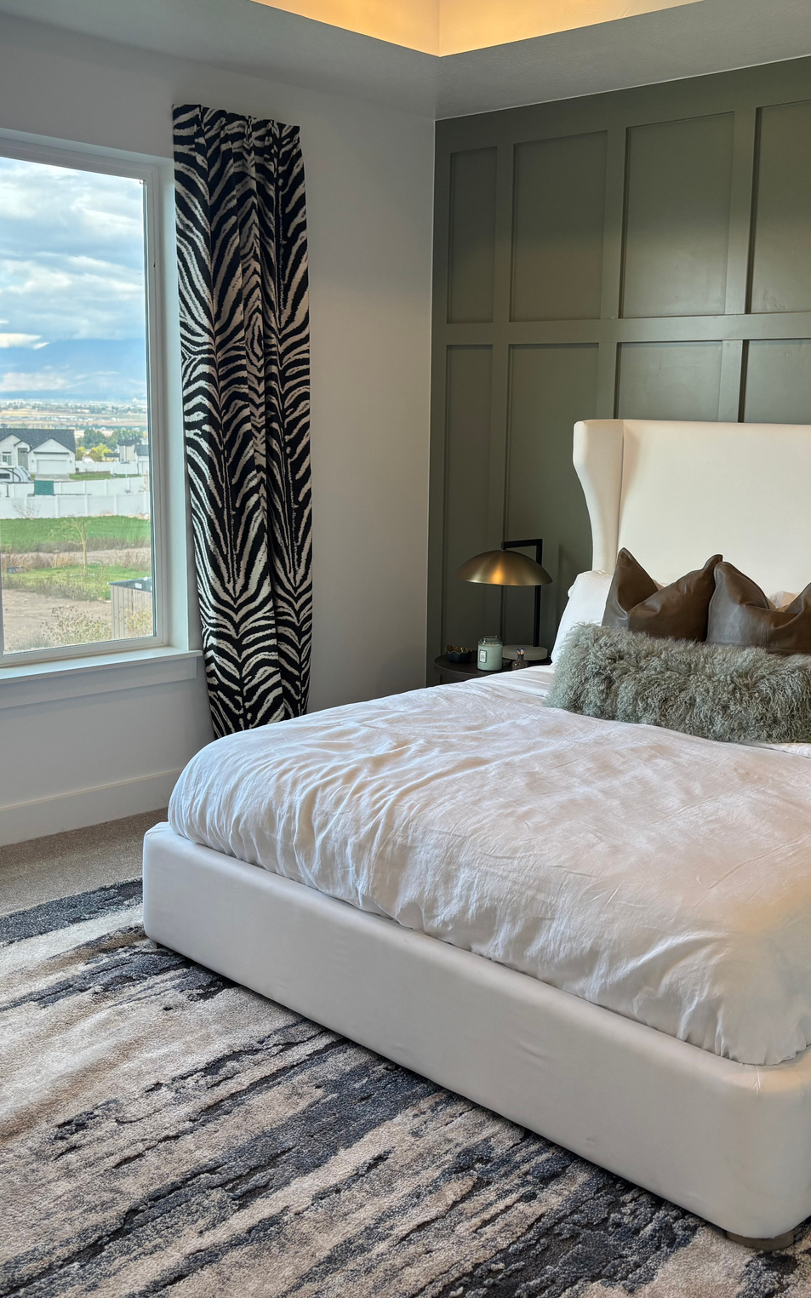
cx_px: 510
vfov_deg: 52.8
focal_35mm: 37
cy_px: 647
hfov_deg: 34.2
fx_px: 1309
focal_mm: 5.96
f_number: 1.6
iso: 50
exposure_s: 1/170
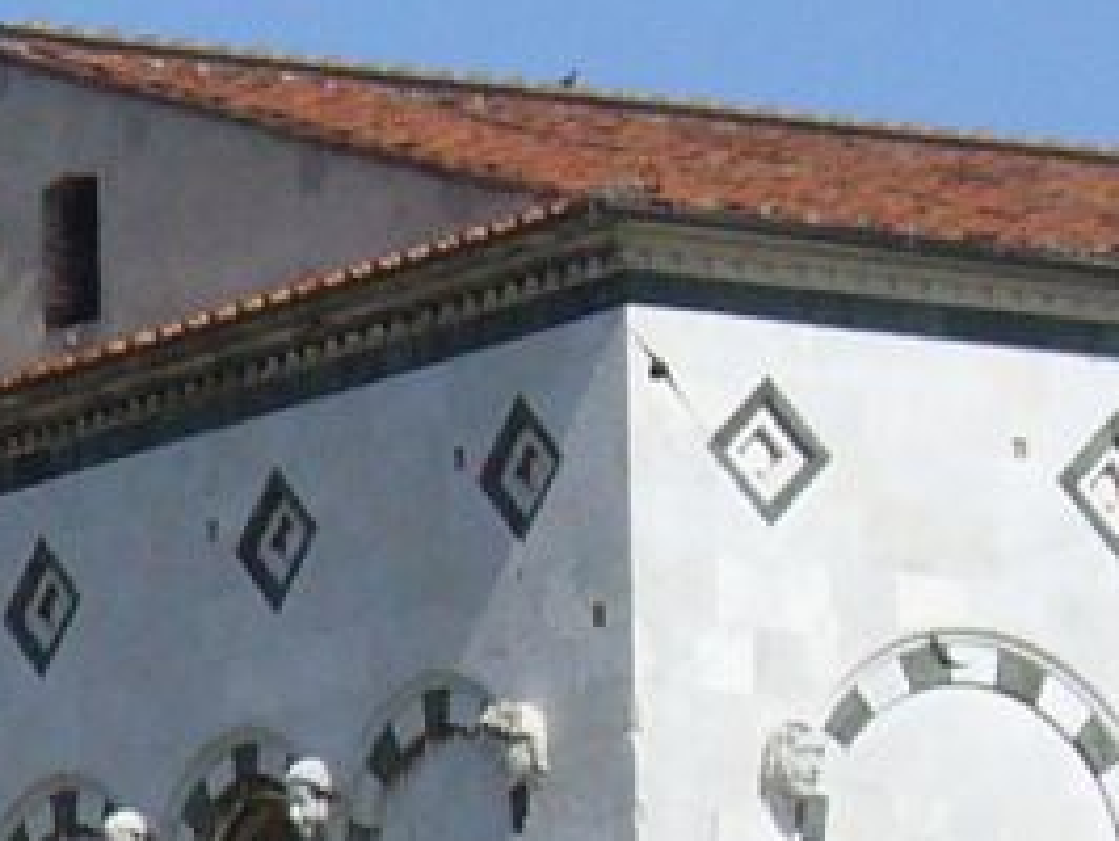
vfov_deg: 3.2
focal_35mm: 469
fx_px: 15175
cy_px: 963
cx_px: -1026
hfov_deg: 4.2
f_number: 6.6
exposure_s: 1/500
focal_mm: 12.8
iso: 100
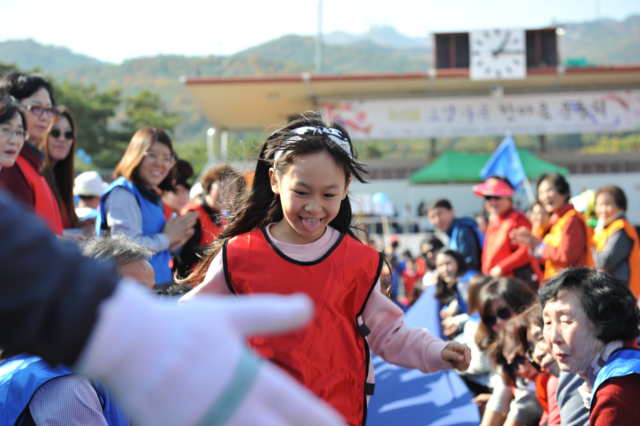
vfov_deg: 19.4
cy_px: 213
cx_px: 320
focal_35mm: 70
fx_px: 1244
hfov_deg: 28.9
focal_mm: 70
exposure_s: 1/400
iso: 200
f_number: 5
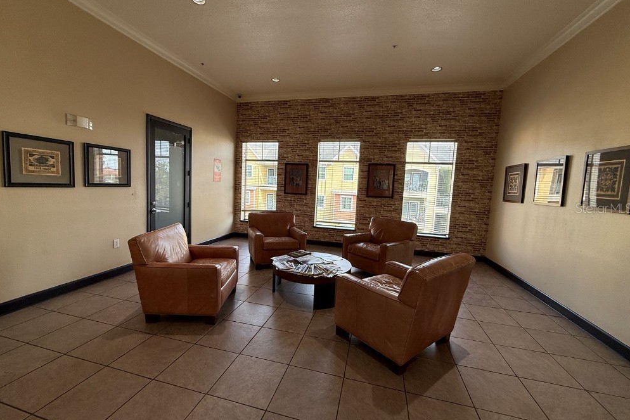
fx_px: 263
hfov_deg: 100.4
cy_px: 208
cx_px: 311
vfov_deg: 77.3
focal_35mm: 15
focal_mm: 2.22
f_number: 2.2
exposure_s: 1/145
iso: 64
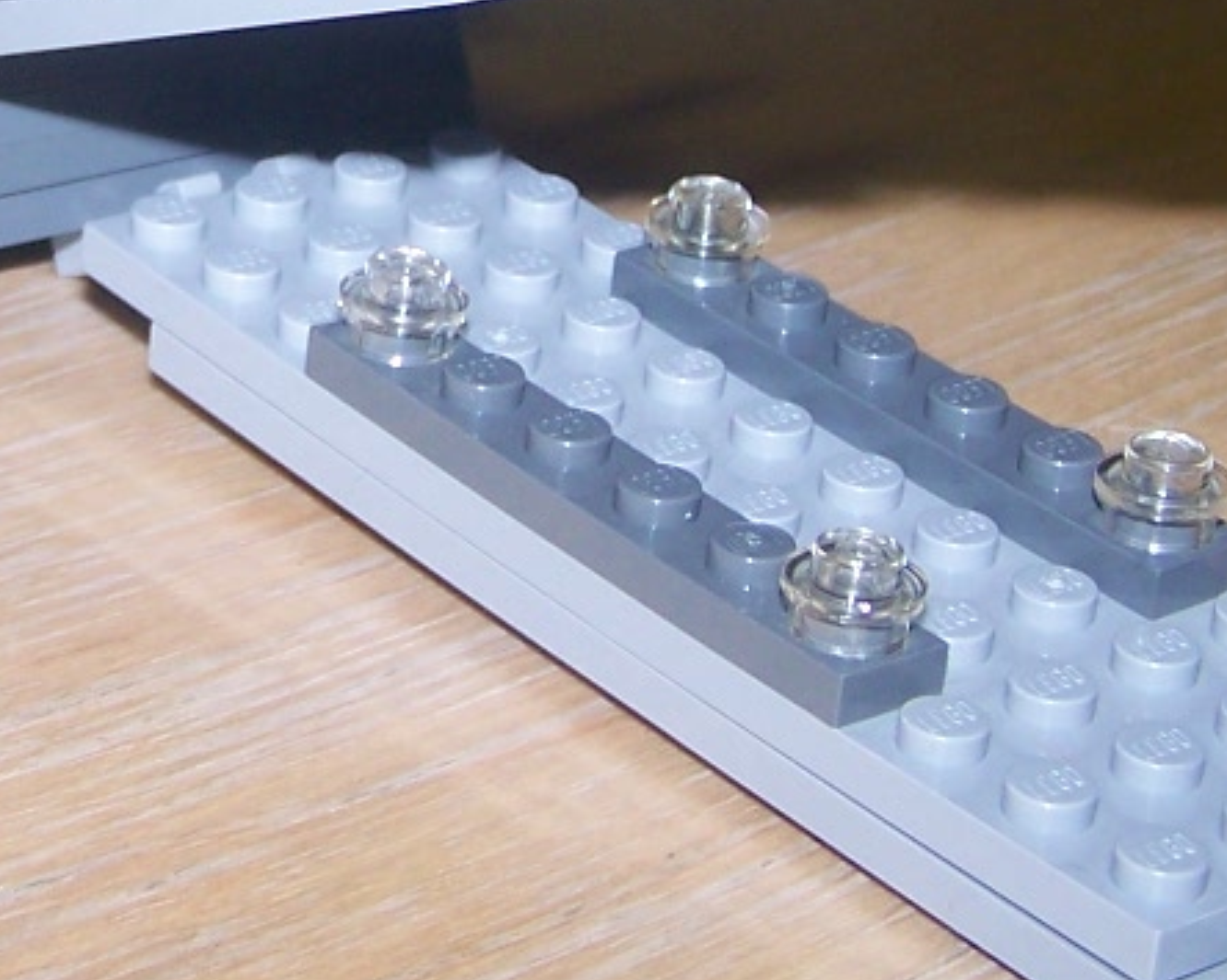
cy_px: 72
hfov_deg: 15.3
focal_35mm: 125
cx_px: 274
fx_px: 4538
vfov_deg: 12.2
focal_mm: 6.3
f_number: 2.8
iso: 80
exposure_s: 1/60
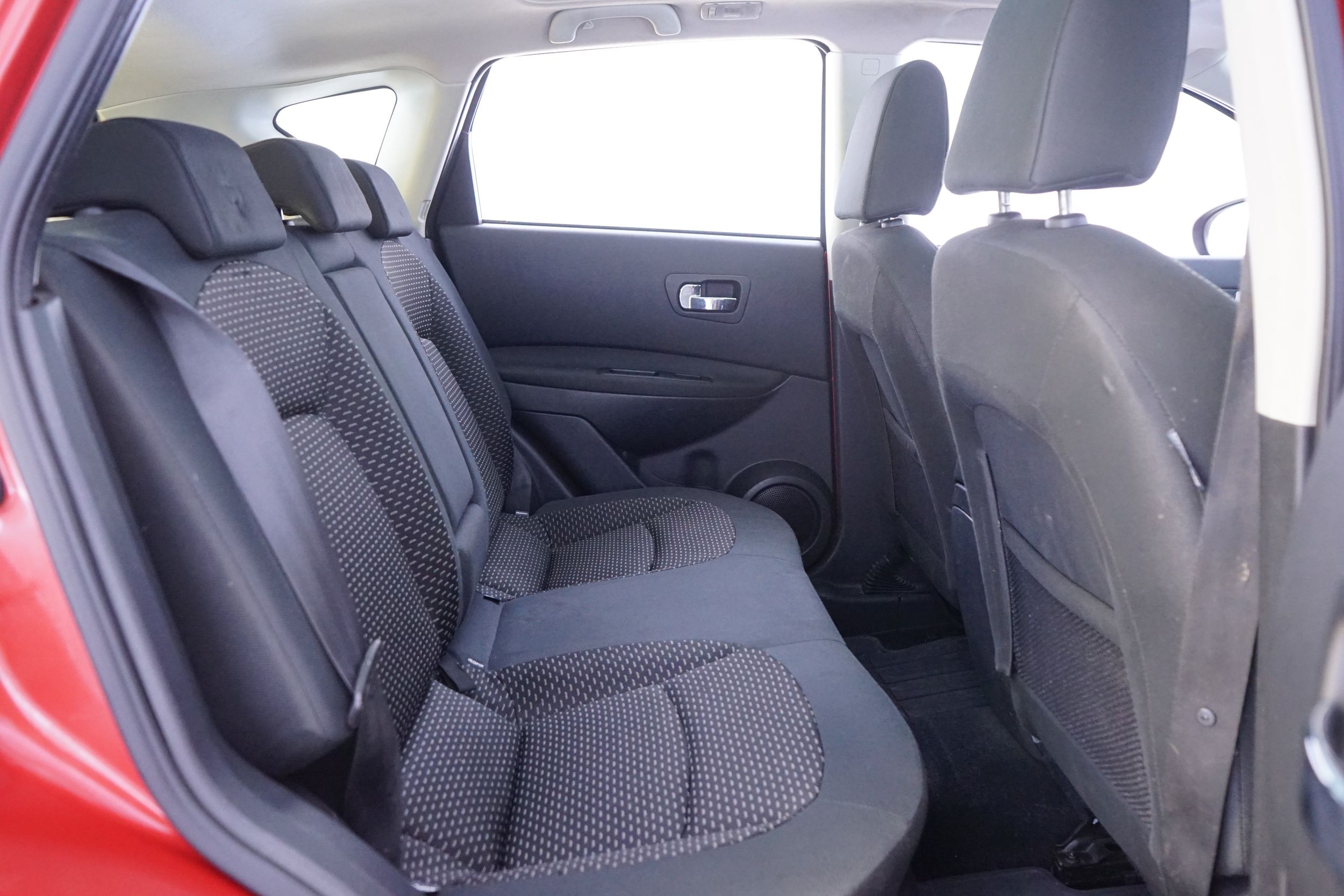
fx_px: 1045
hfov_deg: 65.5
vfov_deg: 46.4
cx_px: 672
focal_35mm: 28
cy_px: 448
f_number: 5.6
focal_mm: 28
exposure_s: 1/6
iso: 3200
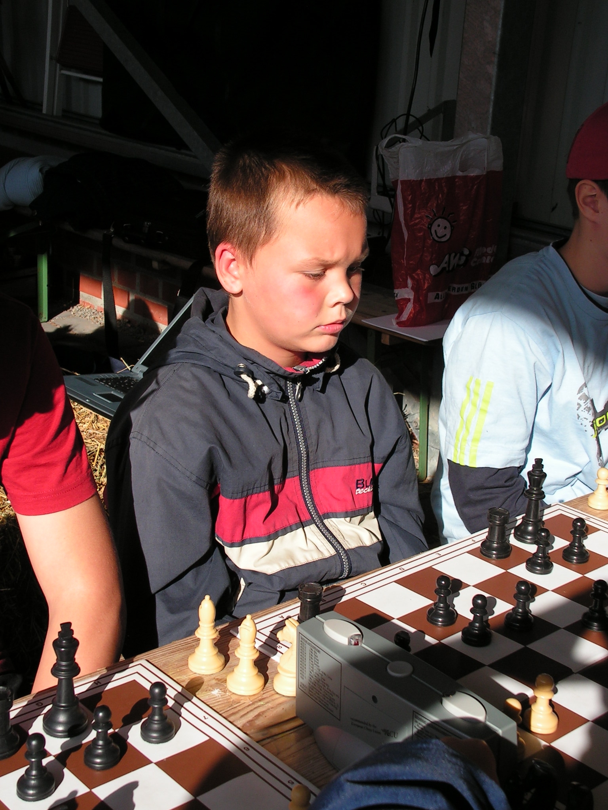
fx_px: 1335
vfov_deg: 33.8
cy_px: 405
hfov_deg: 25.7
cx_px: 304
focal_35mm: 57
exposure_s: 1/400
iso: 64
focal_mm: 9.6
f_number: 4.8
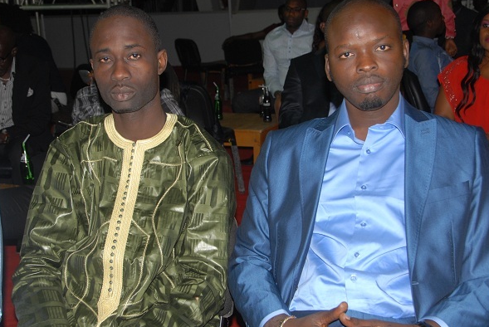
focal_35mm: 57
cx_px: 230
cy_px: 172
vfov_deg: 23.8
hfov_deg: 35.0
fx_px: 775
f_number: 5.6
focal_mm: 32
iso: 250
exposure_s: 1/100
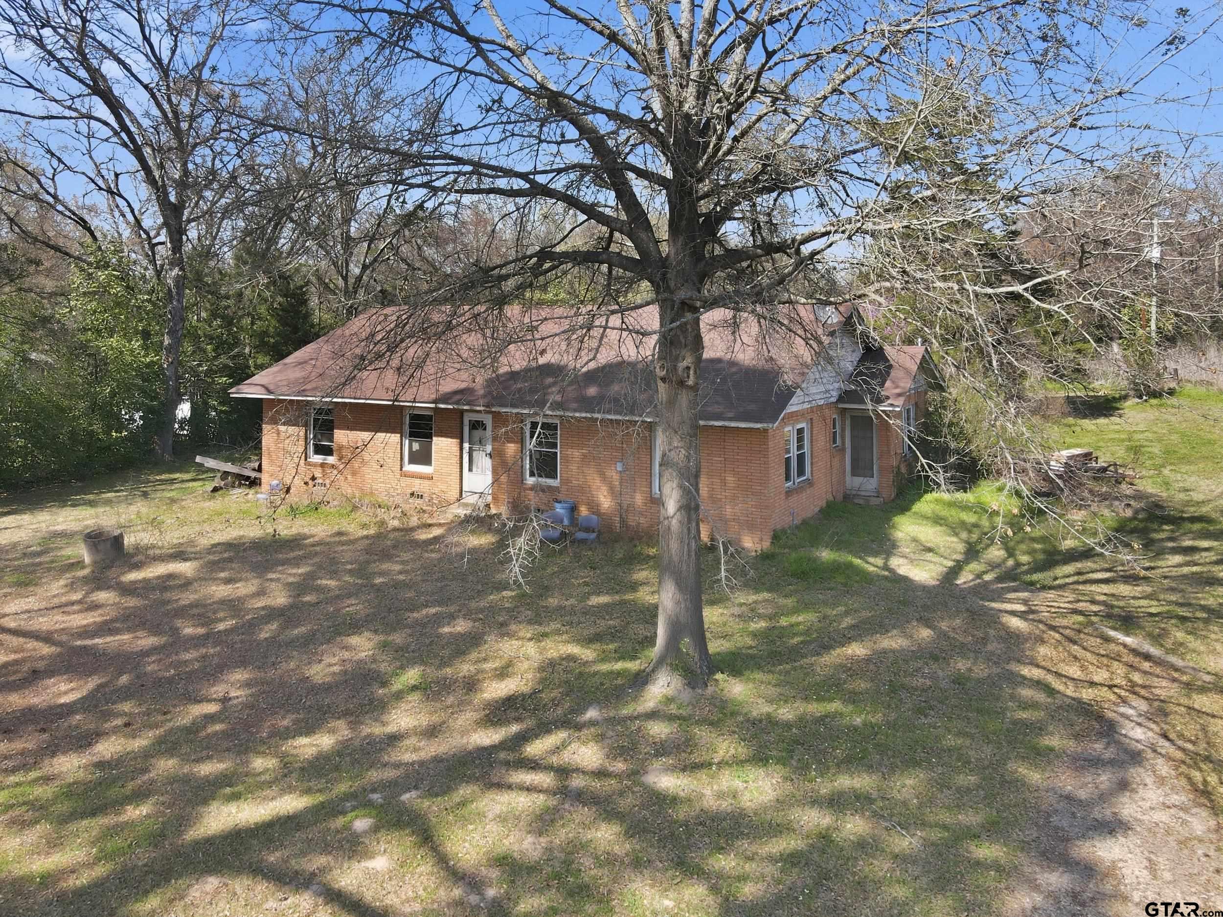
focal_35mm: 24
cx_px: 612
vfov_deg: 56.8
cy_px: 458
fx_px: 848
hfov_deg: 71.6
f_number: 2.8
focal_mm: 4.5
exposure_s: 1/240
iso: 100
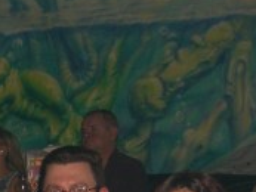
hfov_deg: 14.6
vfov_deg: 10.8
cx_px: -31
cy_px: 301
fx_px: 977
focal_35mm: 132
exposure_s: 1/60
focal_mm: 7.9
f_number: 2.8
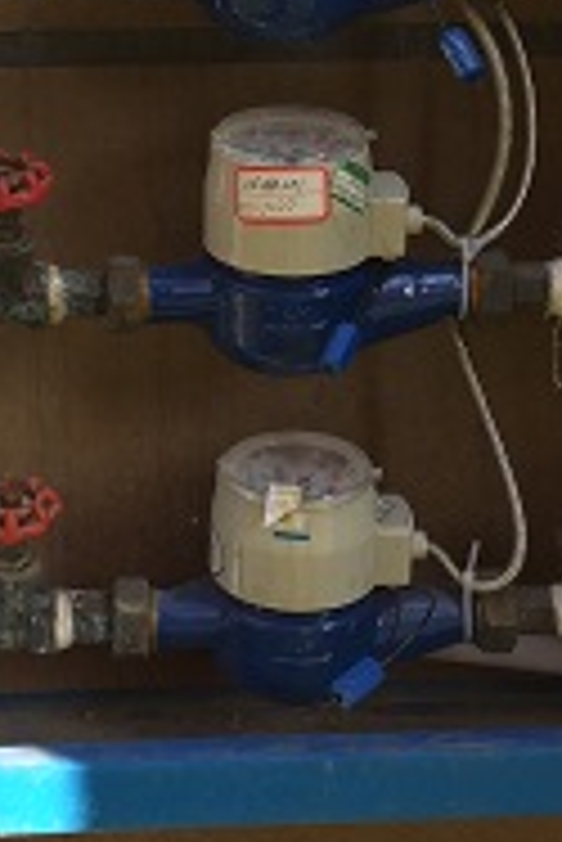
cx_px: 193
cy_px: 117
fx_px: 1776
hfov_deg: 17.9
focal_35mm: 76
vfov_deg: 25.9
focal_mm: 4.15
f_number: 2.2
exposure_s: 1/373
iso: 32
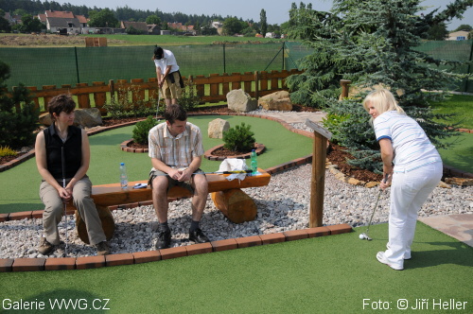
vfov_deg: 36.8
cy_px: 157
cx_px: 236
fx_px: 472
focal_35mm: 36
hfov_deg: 53.2
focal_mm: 24
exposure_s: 1/1000
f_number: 7.1
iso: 200
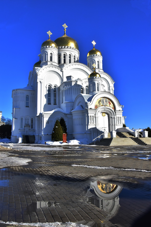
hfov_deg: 47.9
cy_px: 114
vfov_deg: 67.4
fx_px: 170
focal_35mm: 27
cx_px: 76
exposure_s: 1/640
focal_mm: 18
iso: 400
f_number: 11
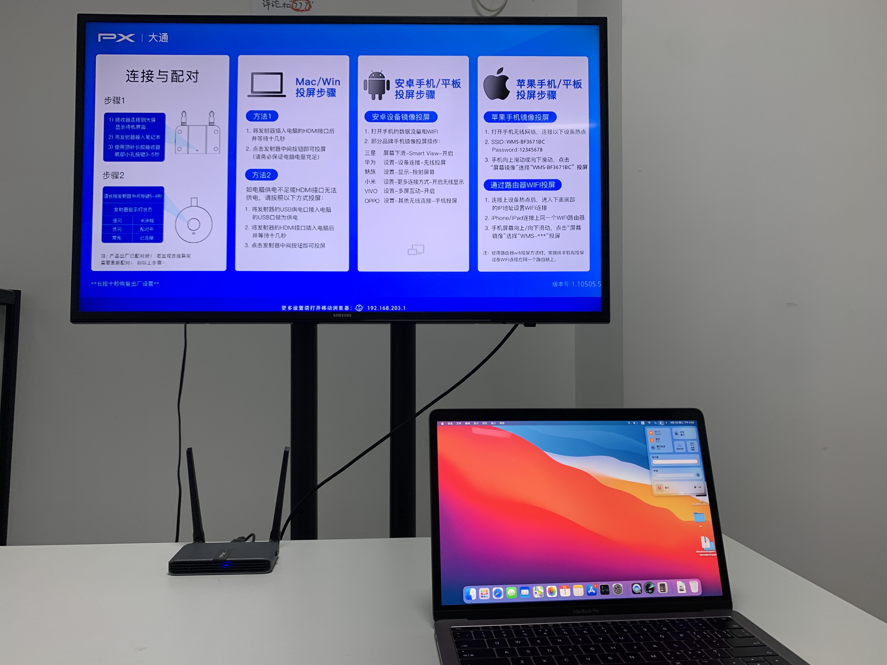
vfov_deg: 53.1
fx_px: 666
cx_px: 444
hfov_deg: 67.3
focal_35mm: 26
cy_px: 332
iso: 80
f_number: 1.8
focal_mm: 4.25
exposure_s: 1/121
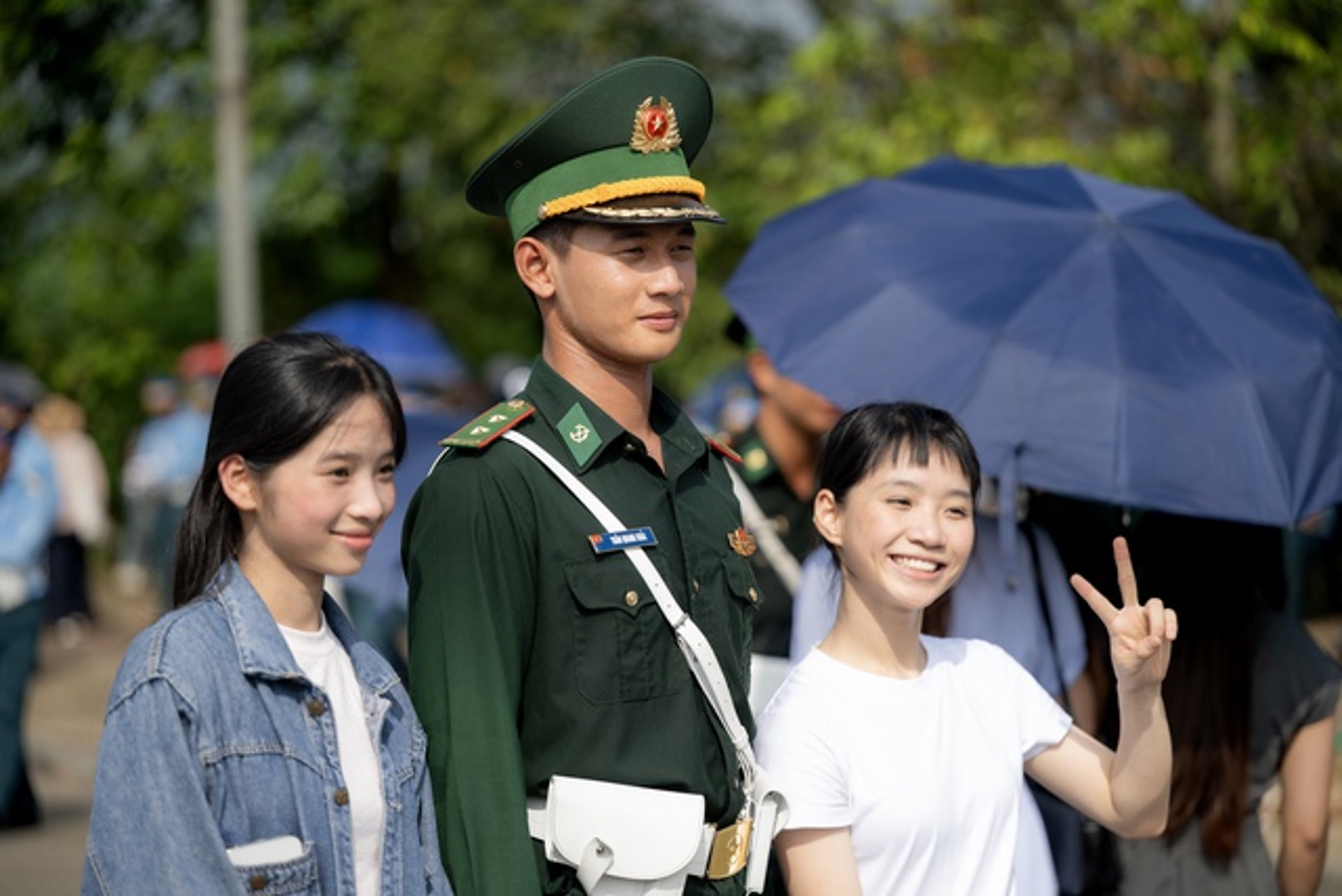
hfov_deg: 17.8
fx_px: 4288
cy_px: 448
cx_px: 671
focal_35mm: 115
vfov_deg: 11.9
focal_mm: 115
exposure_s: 1/3200
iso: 250
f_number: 2.8
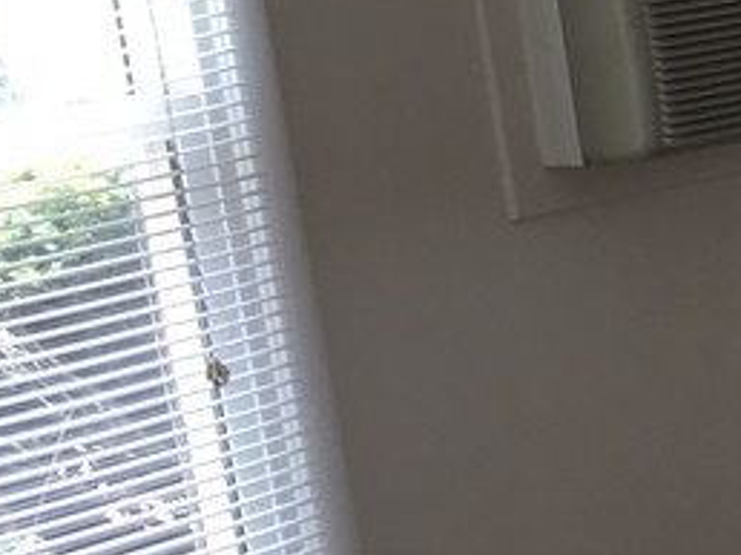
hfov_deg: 10.6
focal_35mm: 162
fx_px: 3465
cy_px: 595
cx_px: 1755
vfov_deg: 9.1
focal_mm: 4.15
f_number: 2.2
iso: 32
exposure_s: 1/60
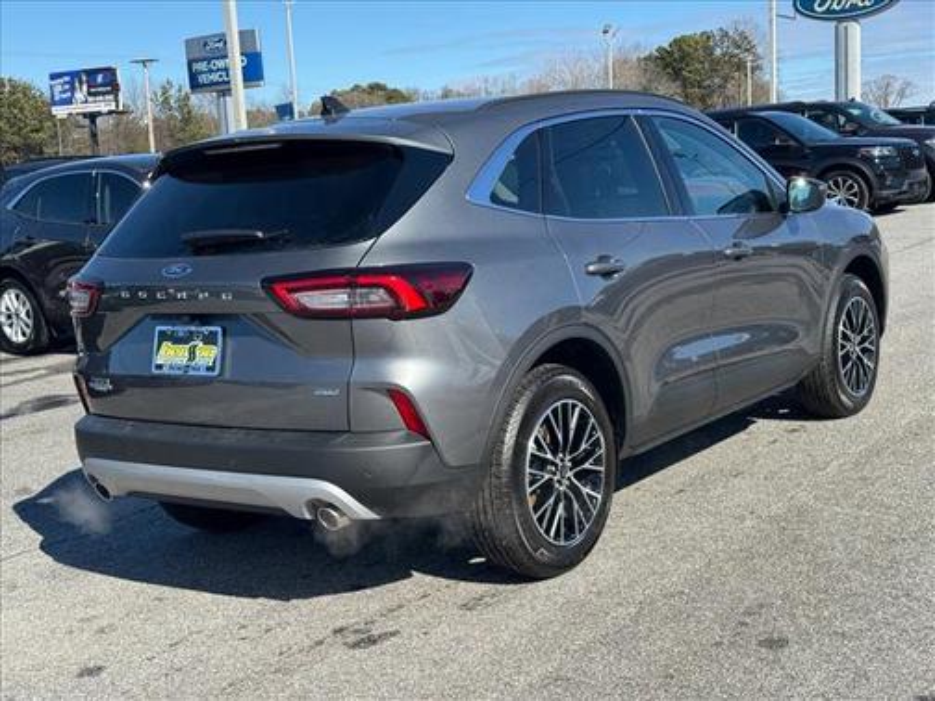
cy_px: 350
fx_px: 1297
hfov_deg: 39.7
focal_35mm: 48
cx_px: 468
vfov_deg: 30.3
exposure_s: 1/2513
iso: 64
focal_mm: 6.76
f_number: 1.78
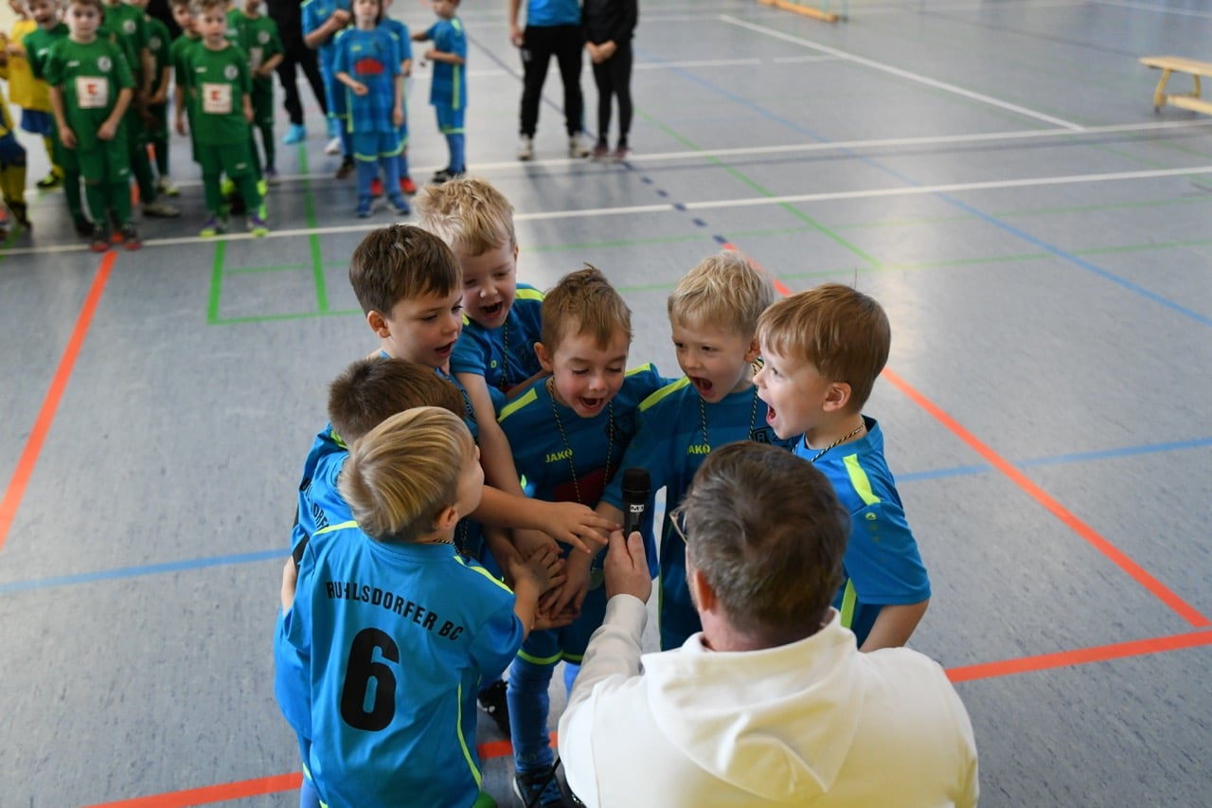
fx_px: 1346
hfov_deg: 48.5
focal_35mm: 40
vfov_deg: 33.4
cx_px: 606
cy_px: 404
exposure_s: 1/640
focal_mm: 40
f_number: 2.8
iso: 5000
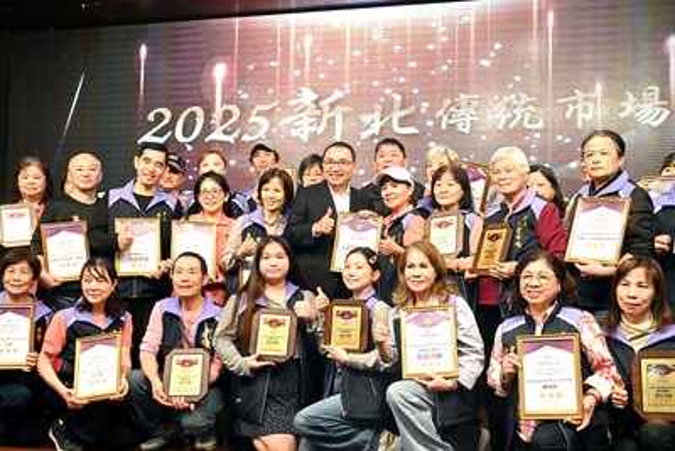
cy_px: 226
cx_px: 338
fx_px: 713
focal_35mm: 38
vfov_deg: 35.1
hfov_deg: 50.7
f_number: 6.3
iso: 5000
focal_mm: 38
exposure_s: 1/125
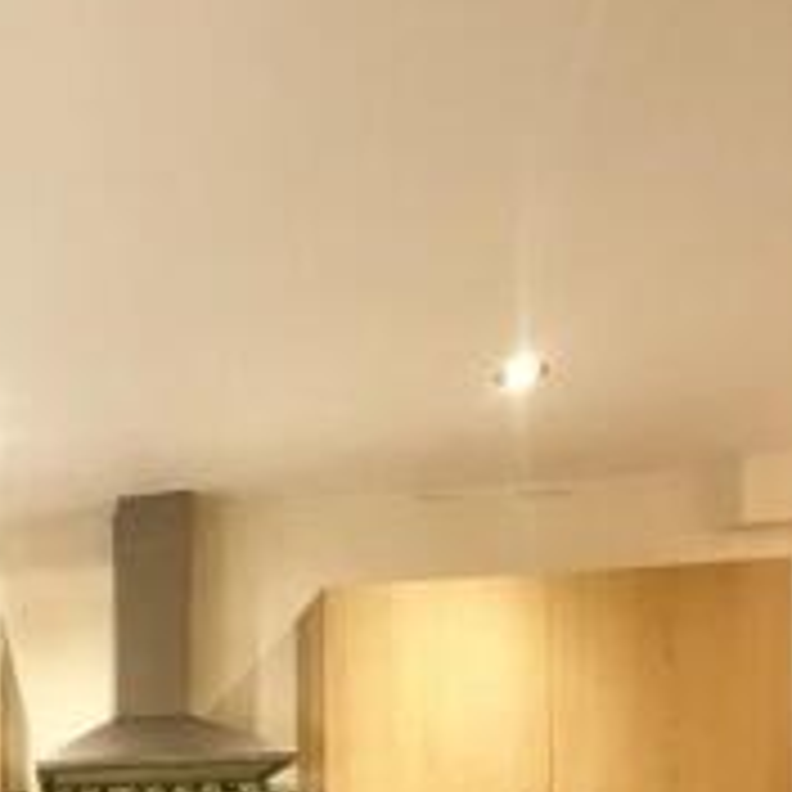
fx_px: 984
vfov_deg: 35.2
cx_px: -133
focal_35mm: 38
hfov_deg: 35.5
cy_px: 938
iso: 250
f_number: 1.8
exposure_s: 1/50
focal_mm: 1.57
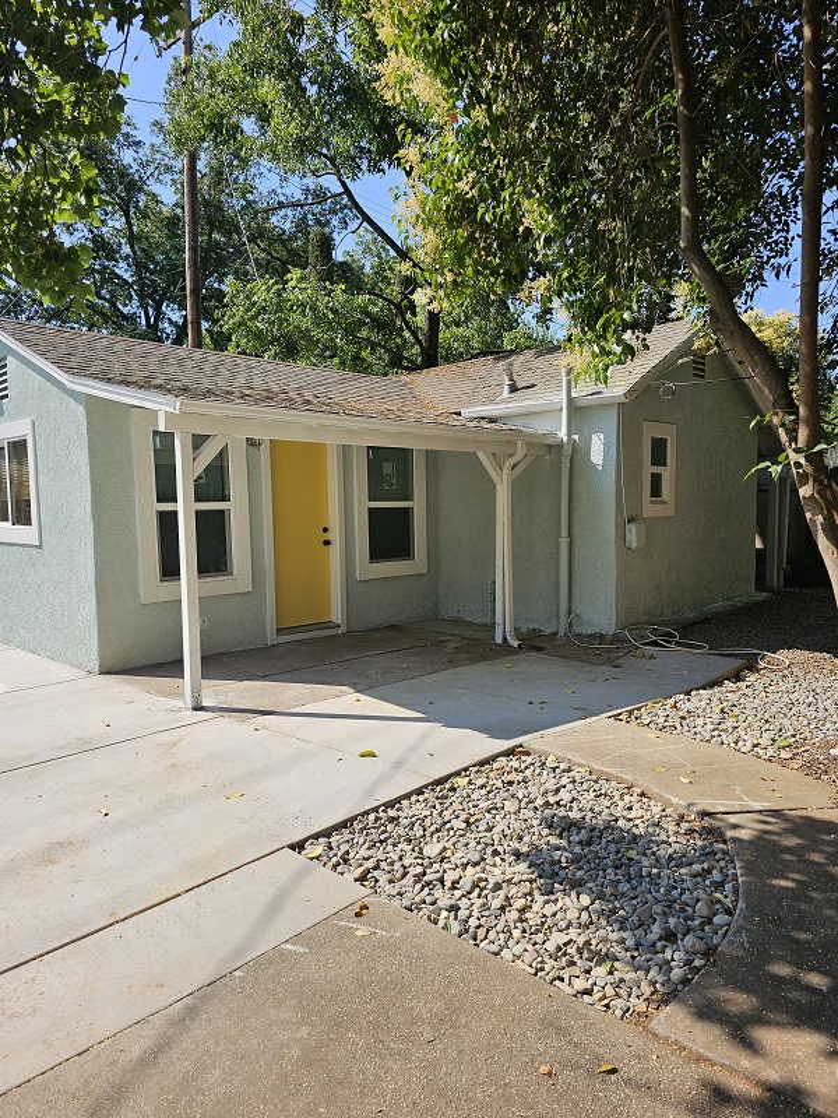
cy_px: 559
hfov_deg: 58.9
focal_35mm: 23
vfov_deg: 73.9
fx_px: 742
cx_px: 419
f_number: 1.7
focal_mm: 6.3
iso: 10
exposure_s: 1/579
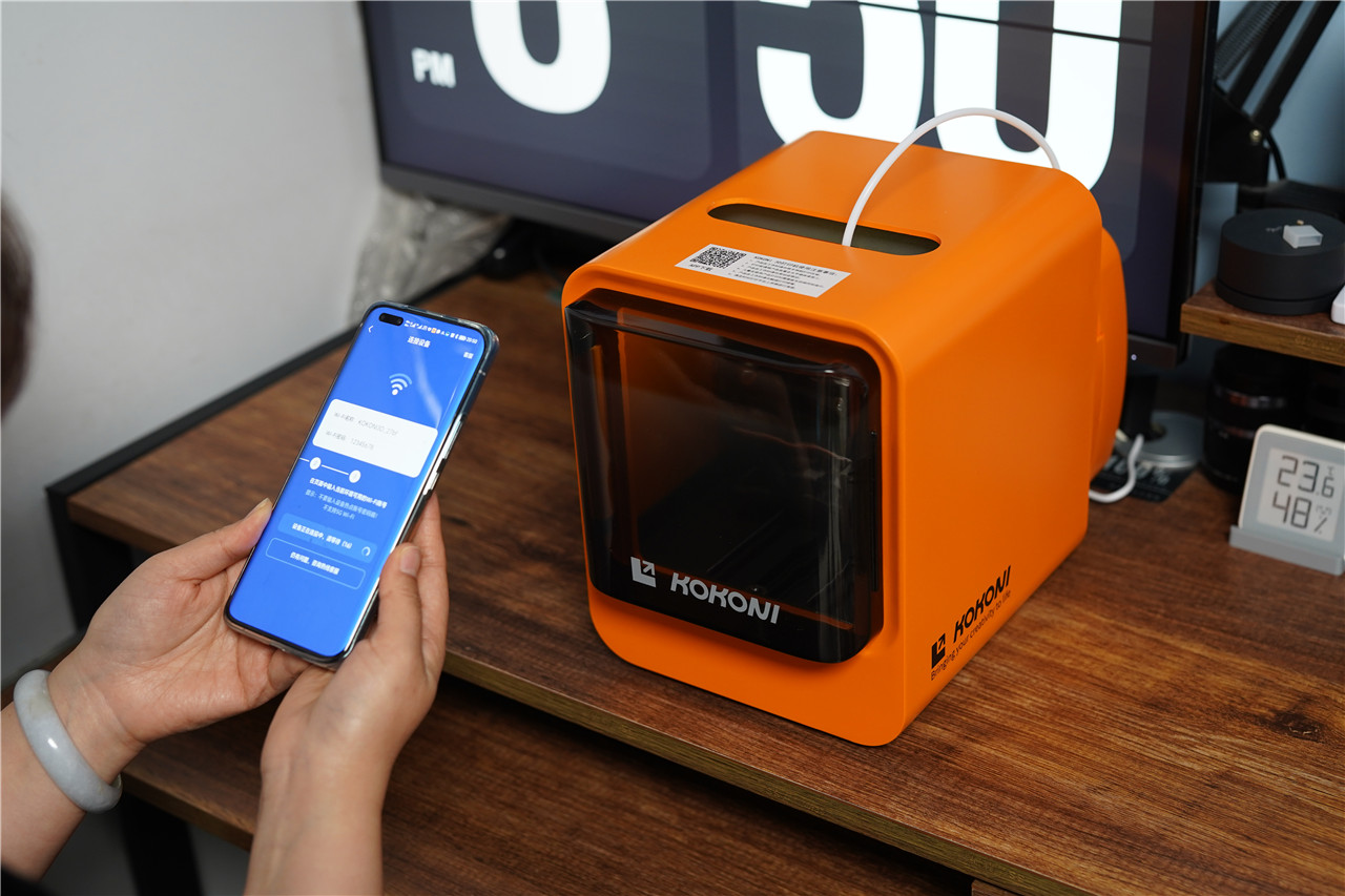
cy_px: 448
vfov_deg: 27.0
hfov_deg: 39.6
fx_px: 1868
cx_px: 672
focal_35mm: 50
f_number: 3.5
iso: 800
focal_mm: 50
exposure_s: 1/40
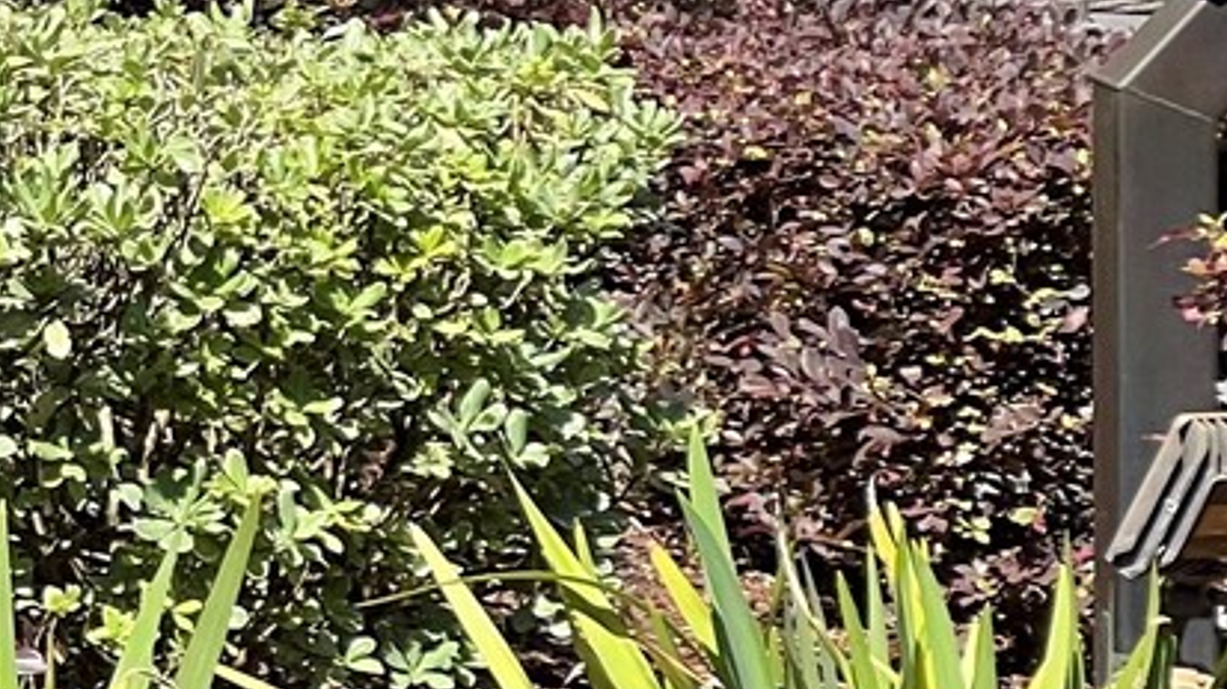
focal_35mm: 325
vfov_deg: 3.7
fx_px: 10571
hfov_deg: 6.5
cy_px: -53
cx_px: -885
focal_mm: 9
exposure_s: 1/402
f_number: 2.8
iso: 32
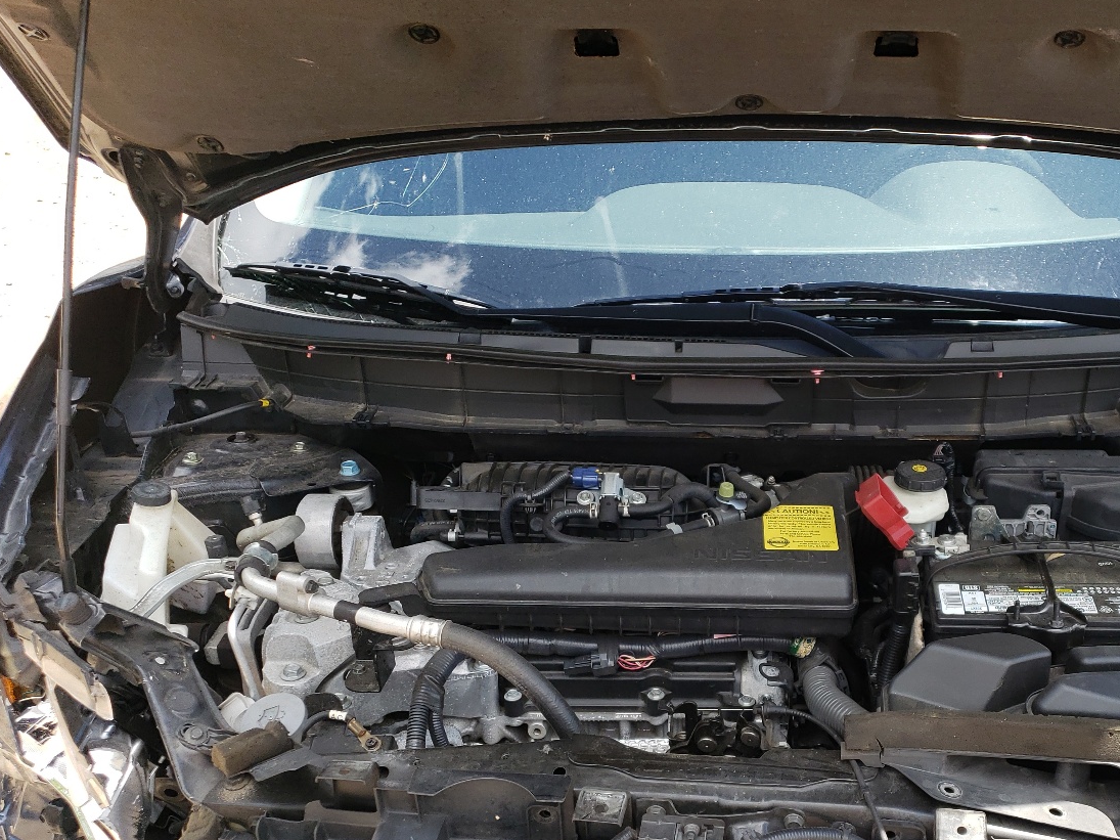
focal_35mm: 38
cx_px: 780
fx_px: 1229
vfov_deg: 37.0
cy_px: 602
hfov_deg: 47.8
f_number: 1.5
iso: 50
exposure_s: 1/769
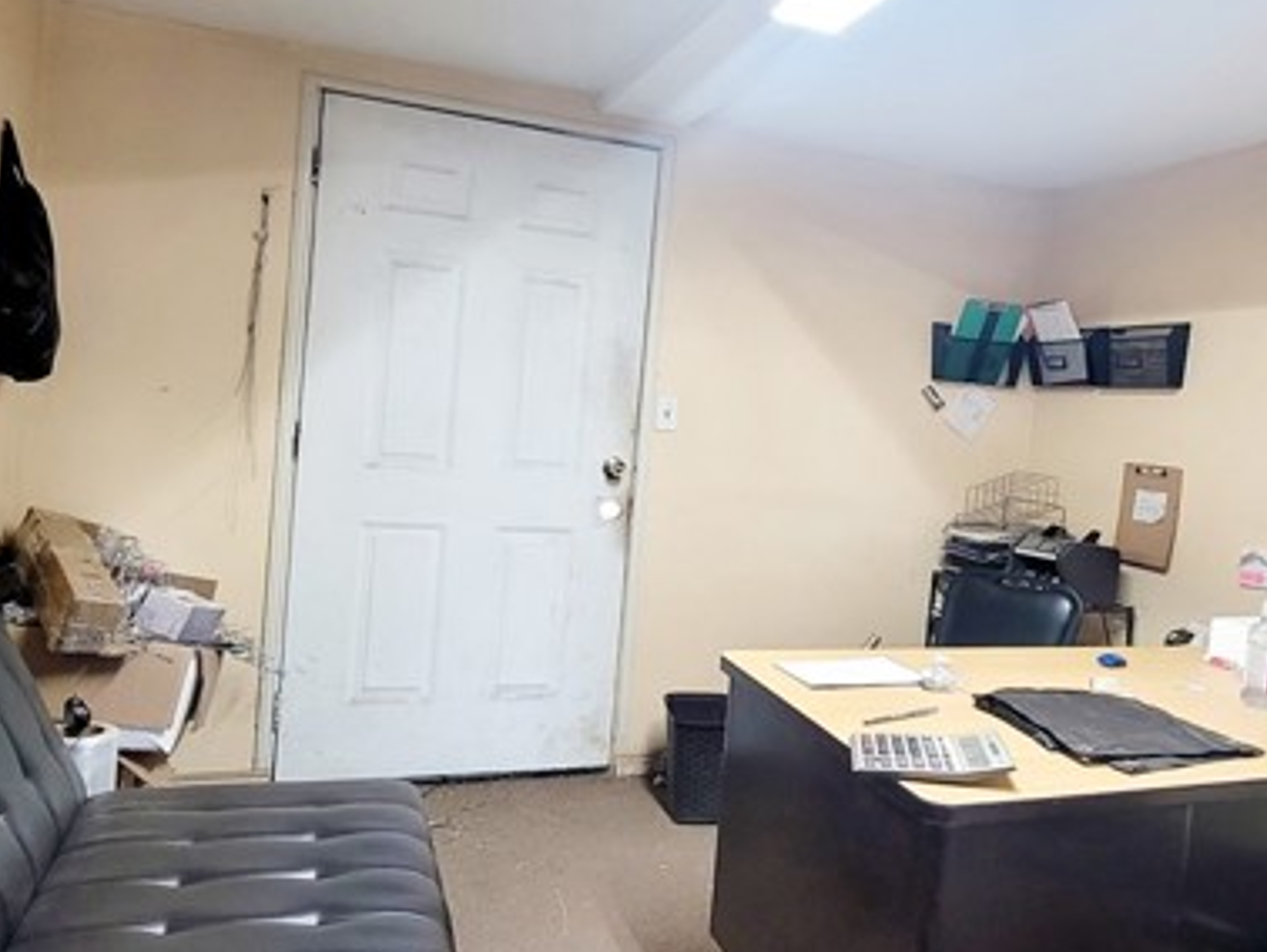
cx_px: 784
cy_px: 644
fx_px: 806
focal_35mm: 22
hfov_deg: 75.2
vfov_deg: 59.6
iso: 200
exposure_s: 1/60.2
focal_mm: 2.2
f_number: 2.2
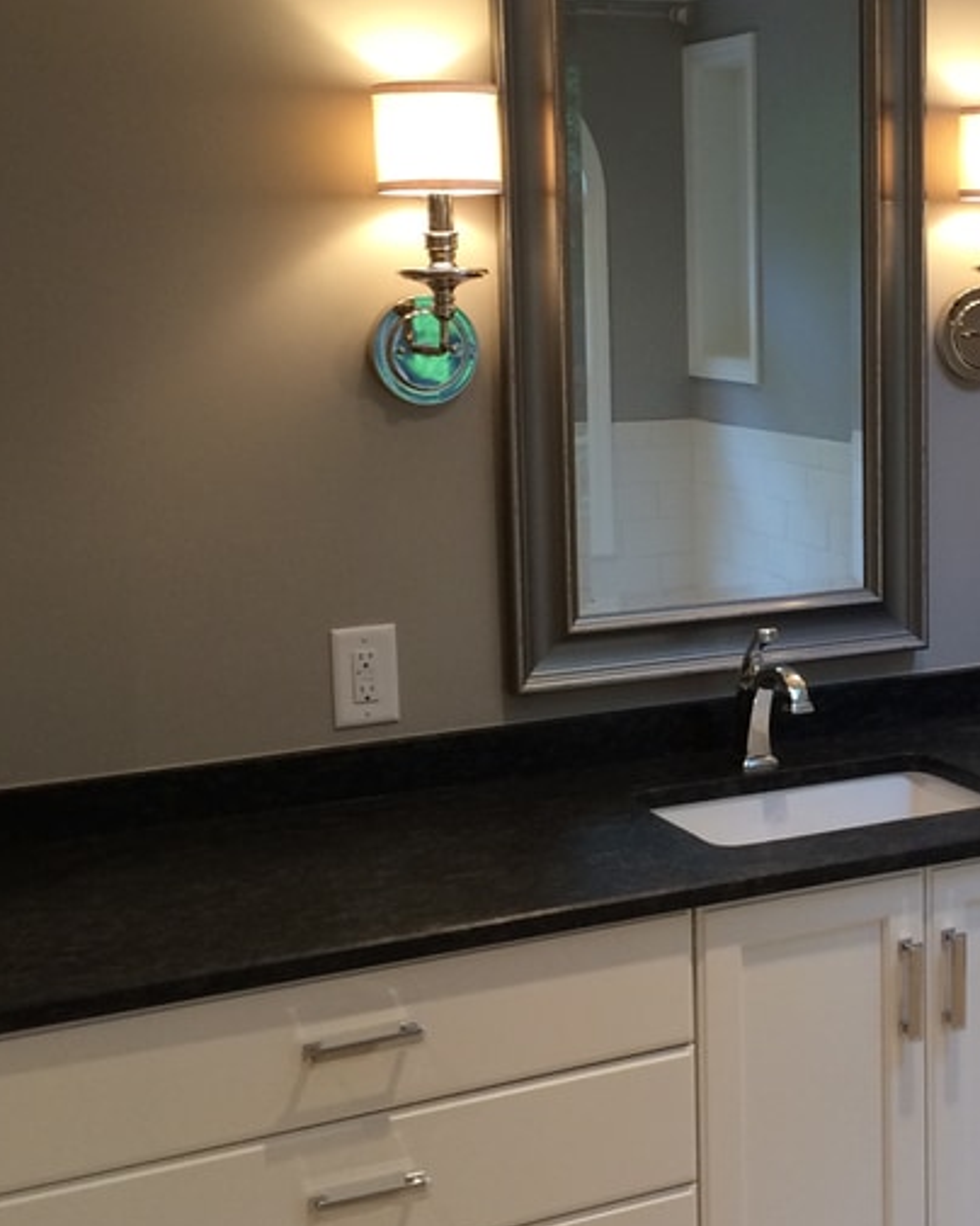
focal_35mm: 58
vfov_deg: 32.4
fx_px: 2103
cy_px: 510
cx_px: 842
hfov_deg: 25.6
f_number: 2.2
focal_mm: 4.12
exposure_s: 1/30
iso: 50
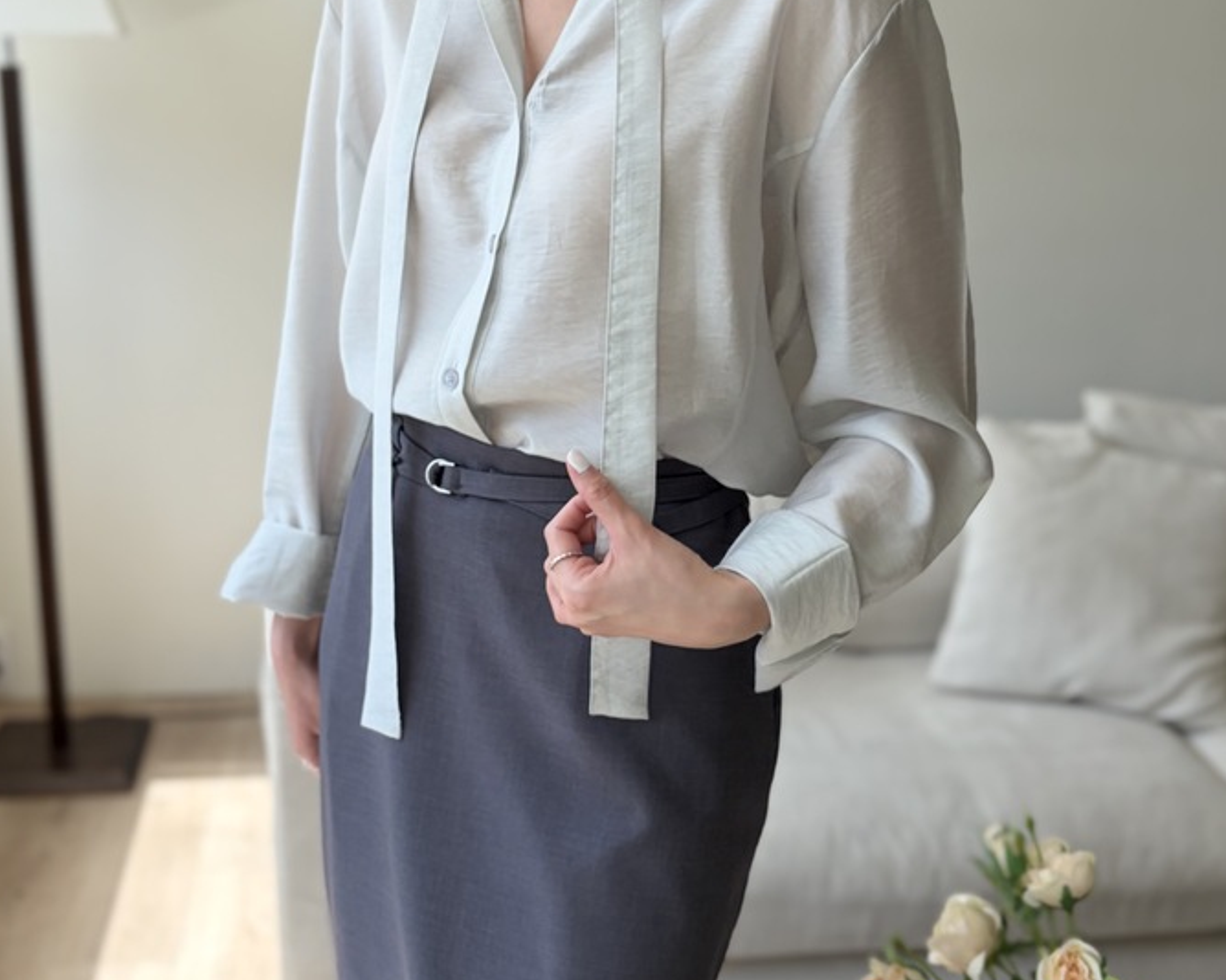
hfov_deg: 47.9
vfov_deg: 39.1
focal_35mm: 38
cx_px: 578
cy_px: 541
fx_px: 1378
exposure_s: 1/465
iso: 64
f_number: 1.6
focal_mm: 5.96
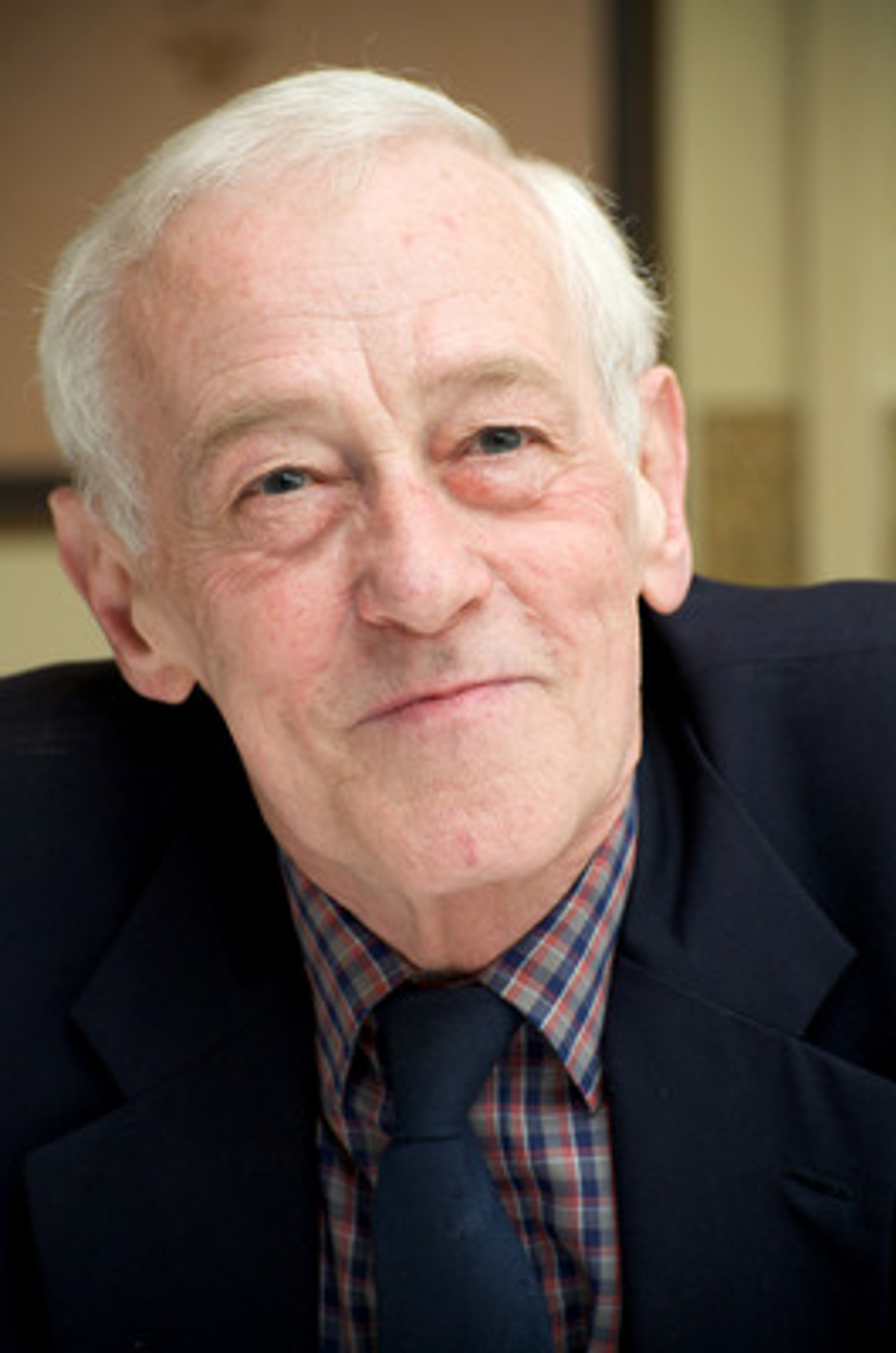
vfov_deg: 14.7
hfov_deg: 9.8
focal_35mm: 140
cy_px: 676
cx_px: 448
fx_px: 5249
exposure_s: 1/60
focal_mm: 140
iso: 400
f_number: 7.1
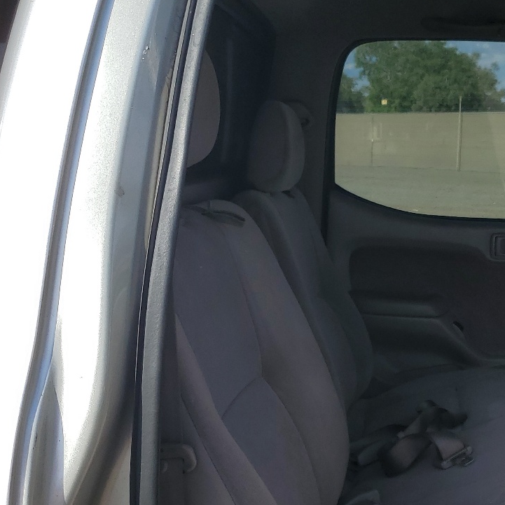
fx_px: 842
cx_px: 445
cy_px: 357
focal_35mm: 51
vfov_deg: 33.0
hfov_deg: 31.9
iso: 50
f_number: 1.5
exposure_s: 1/3333
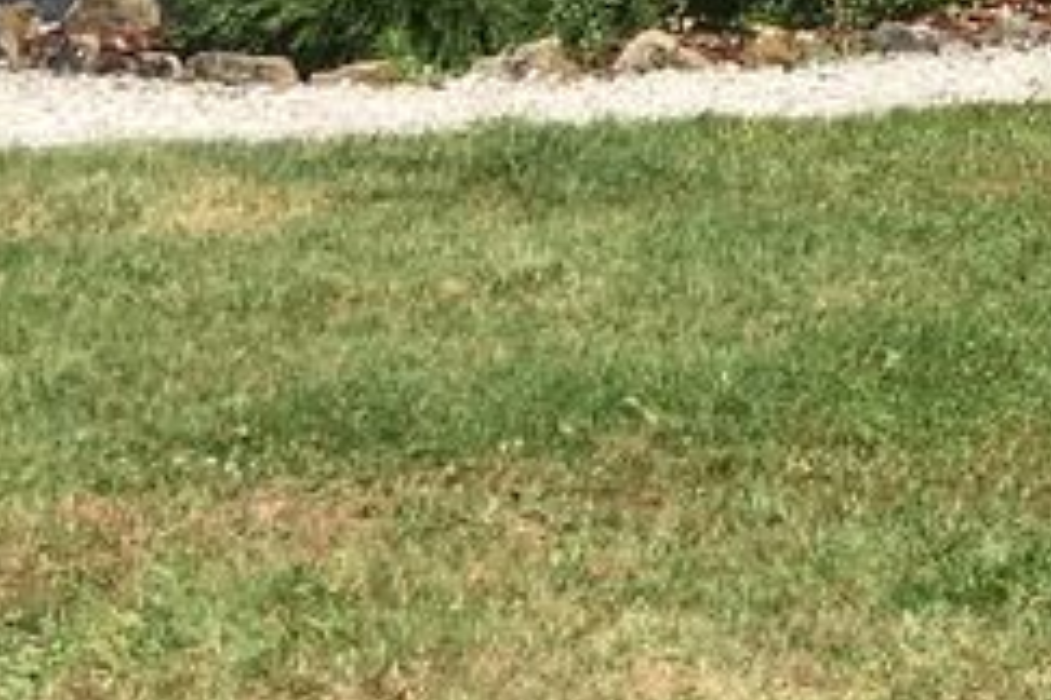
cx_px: 2301
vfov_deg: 8.8
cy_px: -588
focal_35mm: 149
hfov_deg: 11.8
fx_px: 4350
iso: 25
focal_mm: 4.15
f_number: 2.2
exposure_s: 1/1183
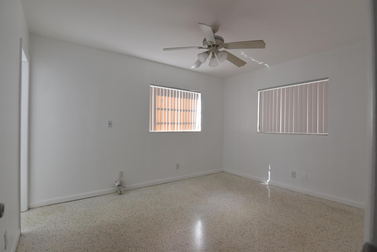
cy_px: 126
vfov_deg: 72.0
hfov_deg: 95.0
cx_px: 188
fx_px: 173
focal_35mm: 16
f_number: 5.6
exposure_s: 1/125
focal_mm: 11
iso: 400
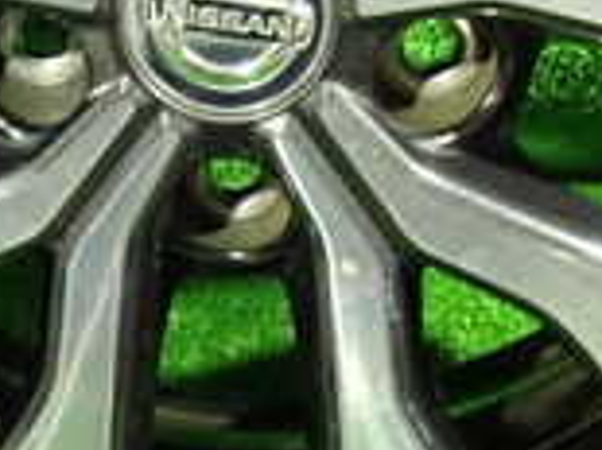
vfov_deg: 15.2
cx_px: 233
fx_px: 1686
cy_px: 272
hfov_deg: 20.2
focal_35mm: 97
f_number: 2
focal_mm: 4.5
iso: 800
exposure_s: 1/15
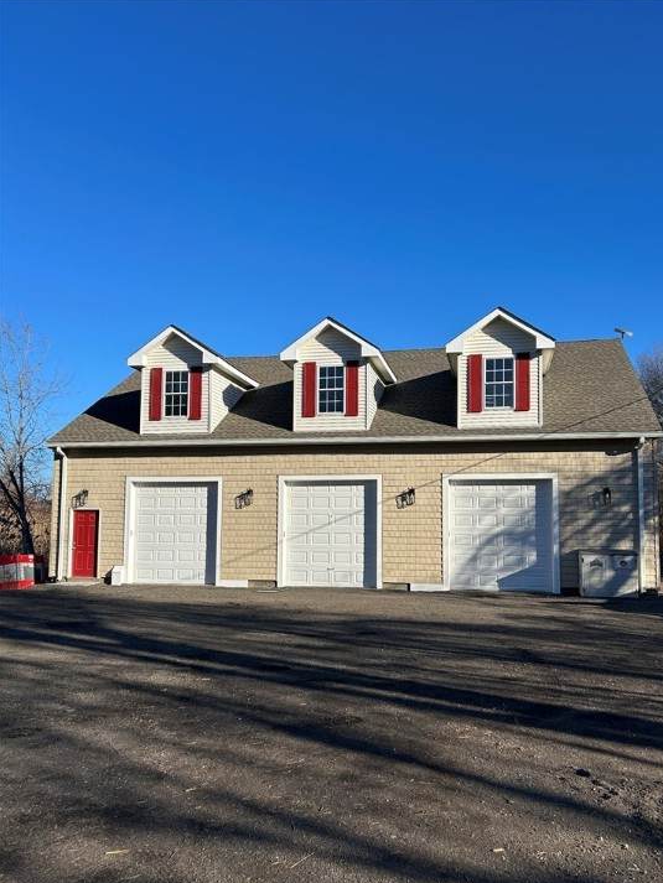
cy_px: 471
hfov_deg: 49.7
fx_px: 715
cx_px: 356
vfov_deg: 63.4
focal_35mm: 28
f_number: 1.5
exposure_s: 1/3831
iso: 50
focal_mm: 5.7
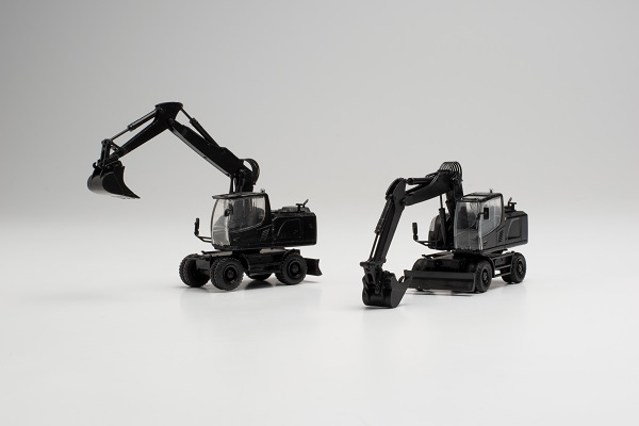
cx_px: 320
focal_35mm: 75
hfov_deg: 27.0
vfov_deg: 18.2
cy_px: 213
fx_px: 1331
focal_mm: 50
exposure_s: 1/100
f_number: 16
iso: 160
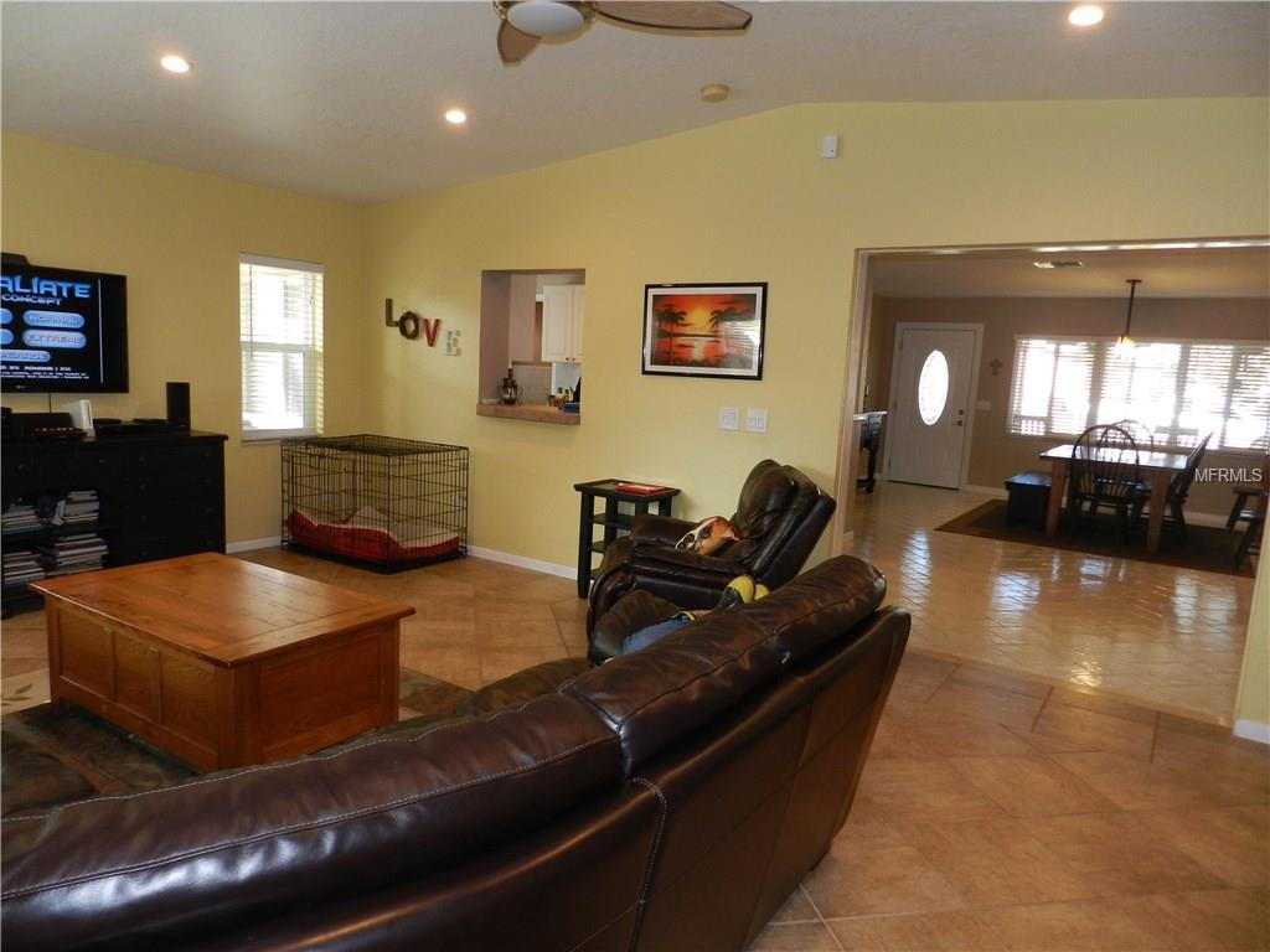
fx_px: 844
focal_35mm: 23
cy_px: 476
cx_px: 635
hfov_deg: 73.9
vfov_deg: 58.9
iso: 200
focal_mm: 4
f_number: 3.4
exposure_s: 1/30
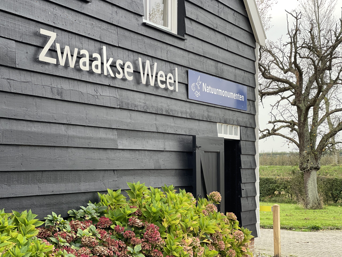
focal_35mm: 64
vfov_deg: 22.9
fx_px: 632
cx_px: 171
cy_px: 128
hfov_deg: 30.3
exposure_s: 1/121
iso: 50
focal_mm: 7.5
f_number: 2.2
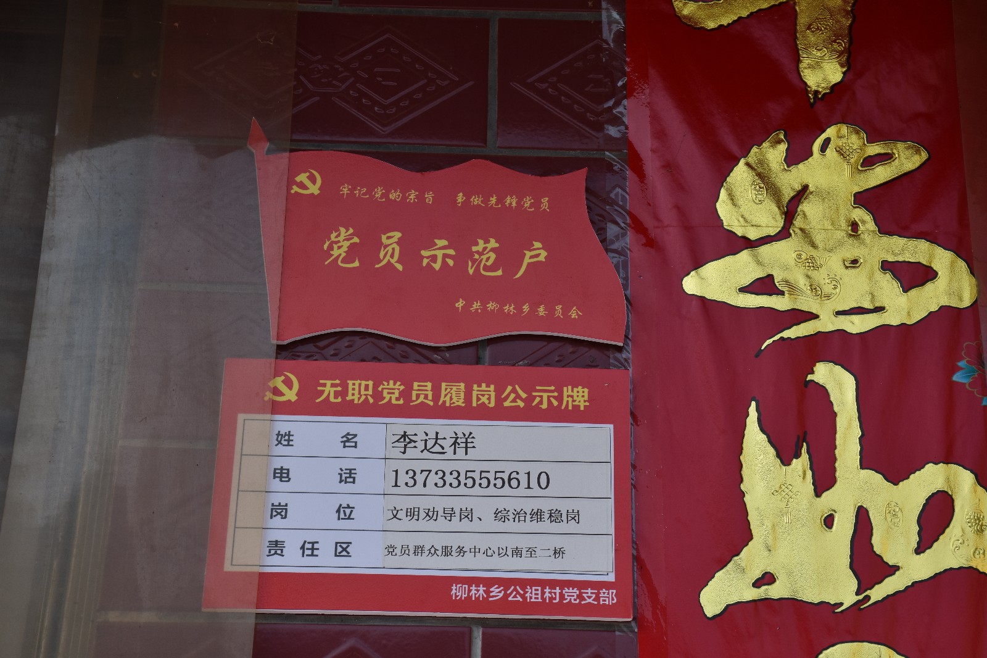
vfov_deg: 15.2
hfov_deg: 22.6
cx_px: 494
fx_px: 2467
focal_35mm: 90
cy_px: 329
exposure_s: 1/500
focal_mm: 60
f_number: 8
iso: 320
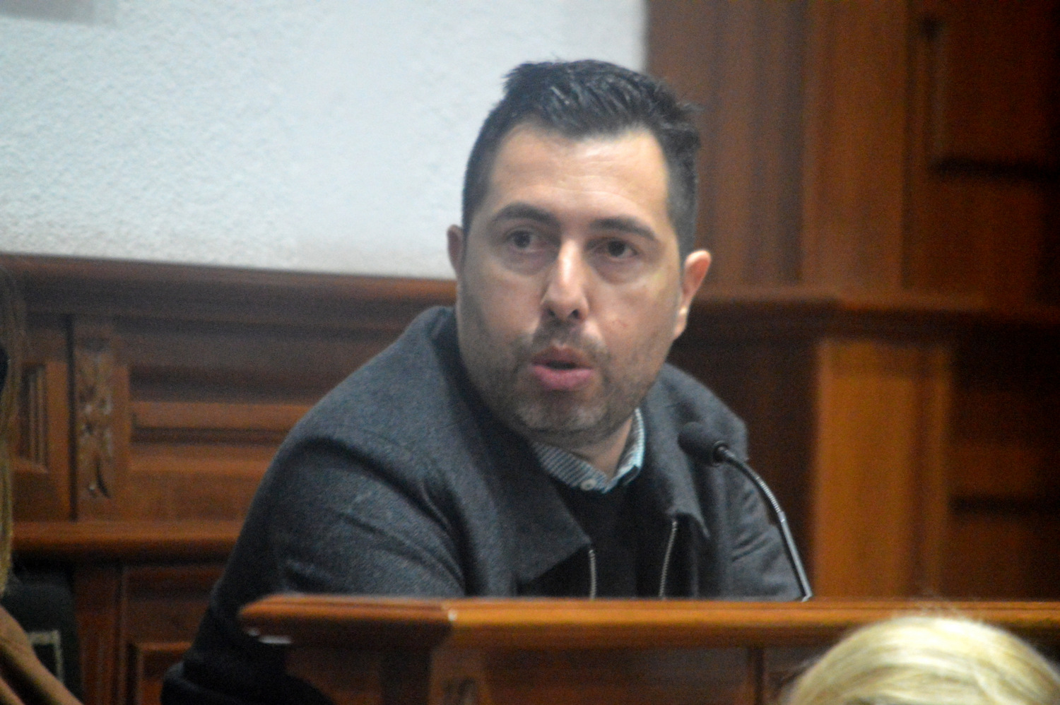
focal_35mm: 390
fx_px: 11475
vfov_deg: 3.5
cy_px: 352
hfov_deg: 5.3
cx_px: 530
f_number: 7.1
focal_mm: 260
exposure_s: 1/200
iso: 6400
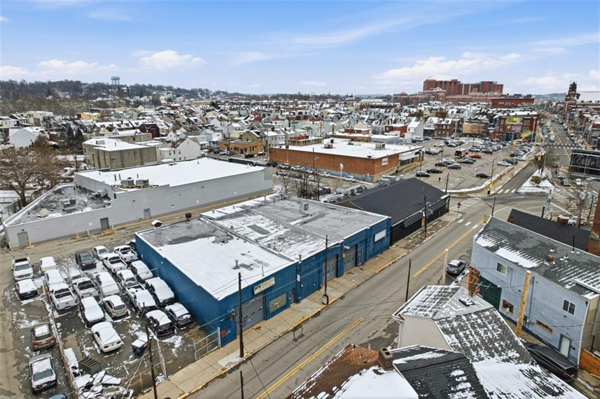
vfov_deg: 57.1
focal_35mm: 22
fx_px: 366
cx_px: 300
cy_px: 200
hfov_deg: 78.6
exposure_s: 1/125
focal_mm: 8.4
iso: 100
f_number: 2.8
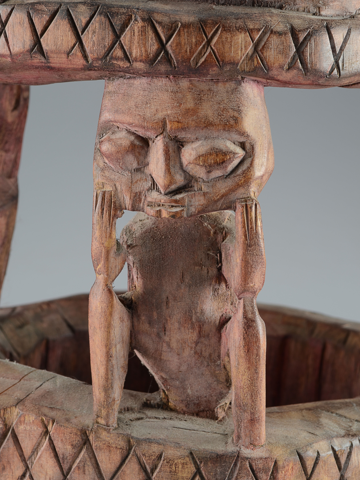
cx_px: 179
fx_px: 1256
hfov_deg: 16.3
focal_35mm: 91
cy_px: 224
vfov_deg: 21.6
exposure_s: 1/80
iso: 100
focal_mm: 55
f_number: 11
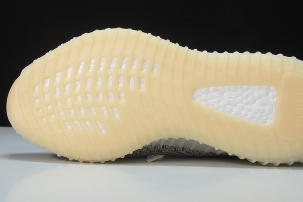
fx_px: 530
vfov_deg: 21.5
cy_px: 89
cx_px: 163
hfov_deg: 31.9
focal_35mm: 63
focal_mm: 34
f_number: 13
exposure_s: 1/250
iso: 200
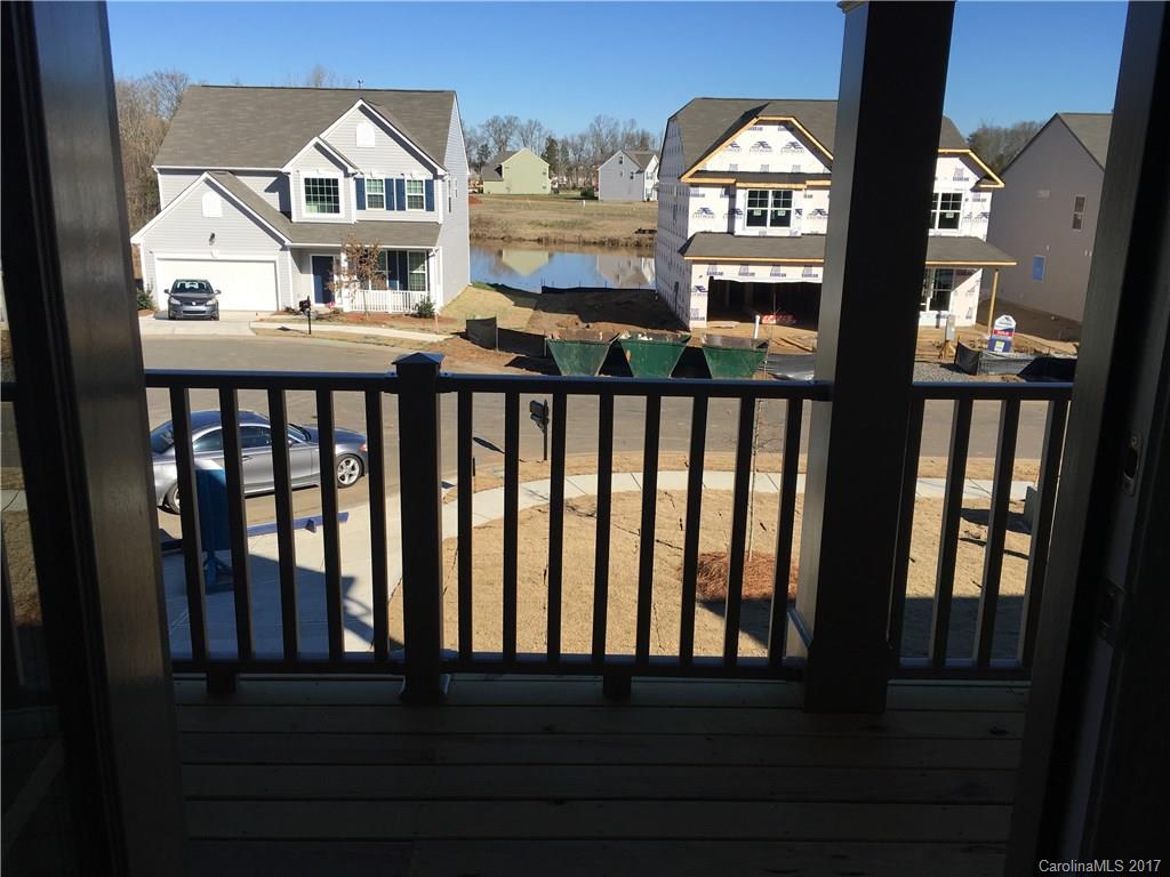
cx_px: 585
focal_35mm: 29
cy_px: 438
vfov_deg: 48.2
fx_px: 980
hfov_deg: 61.7
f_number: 2.2
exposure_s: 1/1508
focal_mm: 4.15
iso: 25
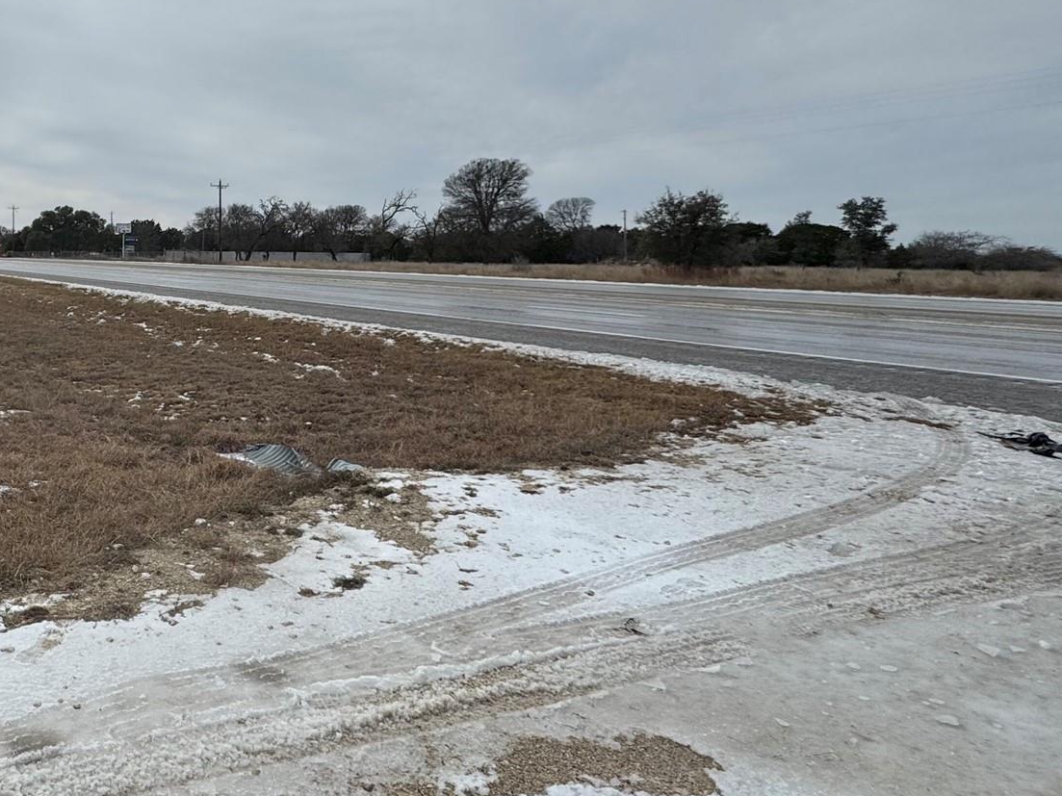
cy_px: 249
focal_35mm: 26
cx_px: 135
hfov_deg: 58.9
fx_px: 798
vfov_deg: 51.8
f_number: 2.2
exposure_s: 1/3906
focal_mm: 2.22
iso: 50
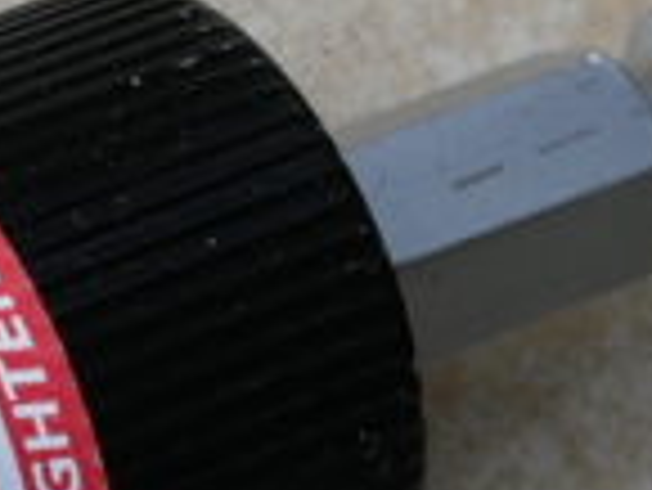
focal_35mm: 282
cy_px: 454
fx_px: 5316
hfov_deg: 7.0
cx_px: 36
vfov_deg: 5.3
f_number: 6.3
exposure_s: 1/100
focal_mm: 20
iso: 200
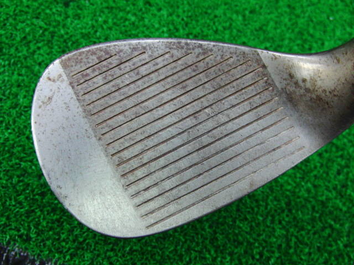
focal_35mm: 37
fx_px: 378
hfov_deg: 50.1
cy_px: 132
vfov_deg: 38.7
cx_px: 177
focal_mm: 6.42
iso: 400
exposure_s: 1/40
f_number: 3.6
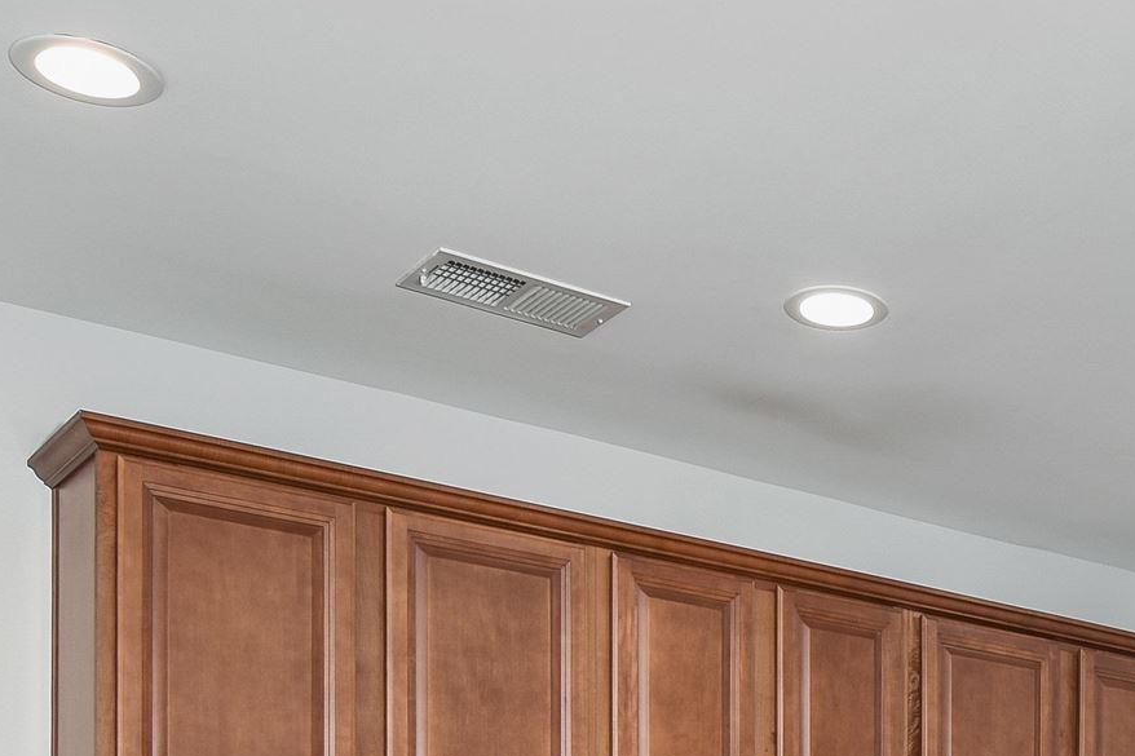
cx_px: 1130
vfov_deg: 20.6
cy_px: 1084
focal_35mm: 58
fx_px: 1820
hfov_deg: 32.0
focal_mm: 11
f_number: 2.8
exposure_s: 1/13
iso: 100
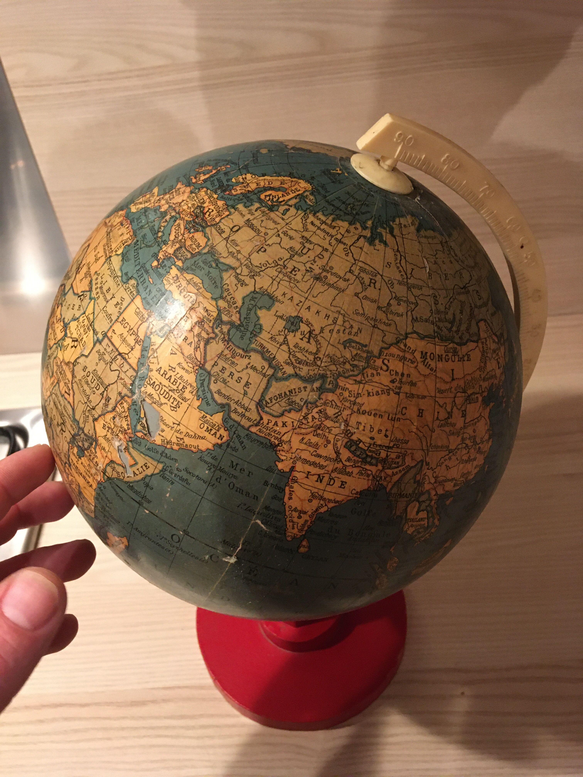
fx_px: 651
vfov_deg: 61.7
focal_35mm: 29
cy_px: 388
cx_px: 292
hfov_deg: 48.2
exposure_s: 1/17
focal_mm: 4.15
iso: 200
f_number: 2.2
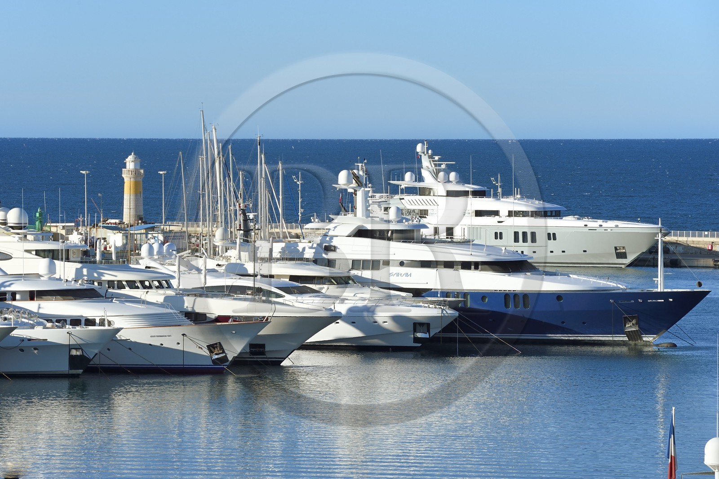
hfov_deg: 10.3
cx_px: 360
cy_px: 240
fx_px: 3993
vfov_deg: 6.9
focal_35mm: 200
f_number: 13
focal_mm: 200
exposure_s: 1/320
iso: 200
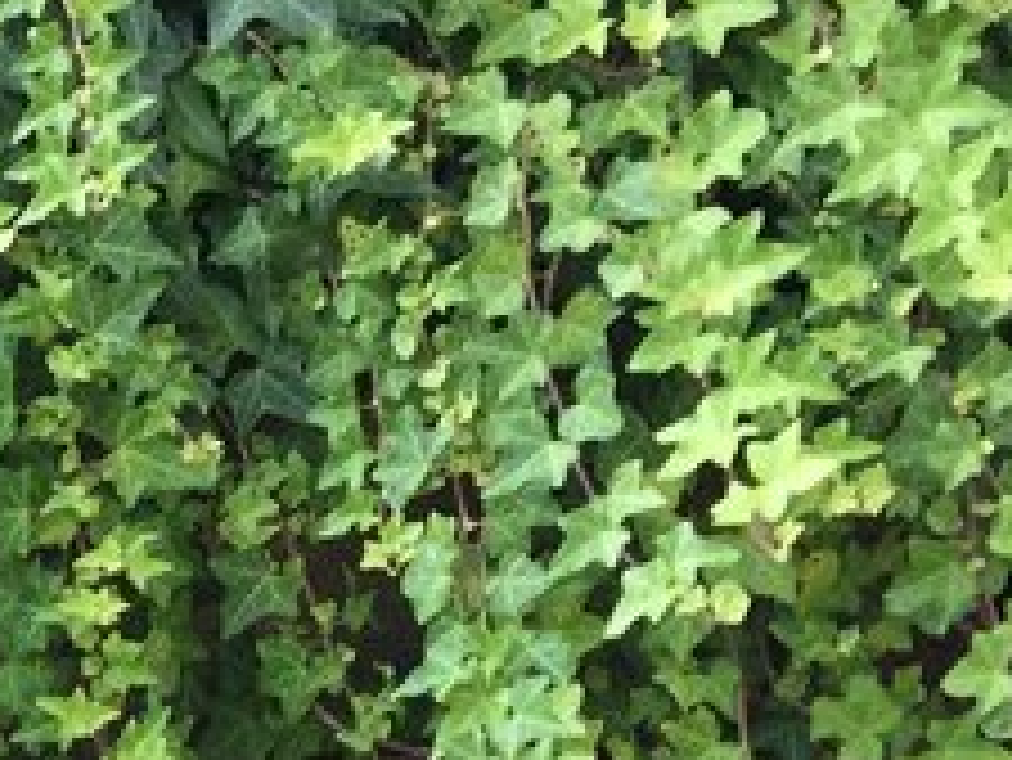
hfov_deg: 15.7
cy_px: 1432
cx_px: -477
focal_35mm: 116
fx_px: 3393
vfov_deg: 11.7
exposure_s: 1/222
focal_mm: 4.15
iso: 32
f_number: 2.2
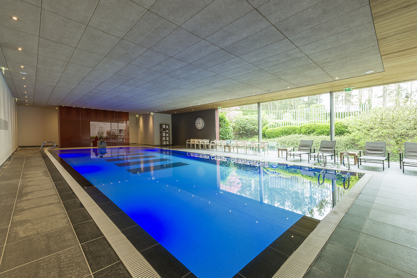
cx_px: 208
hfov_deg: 104.3
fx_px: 162
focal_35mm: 14
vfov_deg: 81.2
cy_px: 139
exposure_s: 1/1.25
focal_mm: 14
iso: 100
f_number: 11
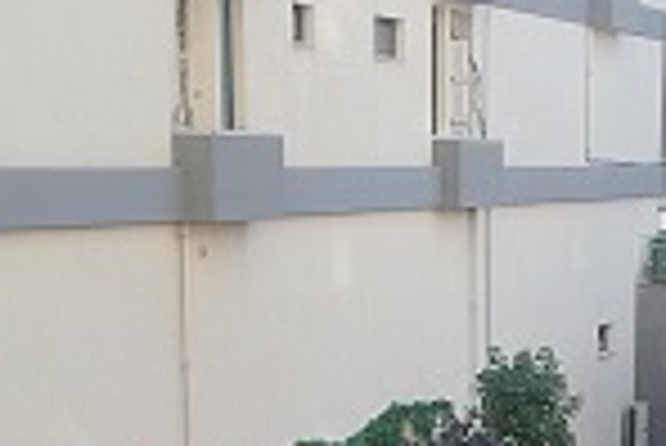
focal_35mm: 123
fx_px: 2278
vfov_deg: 10.6
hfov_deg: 16.4
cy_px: 755
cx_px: 621
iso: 100
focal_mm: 4.49
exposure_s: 1/200
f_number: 2.6
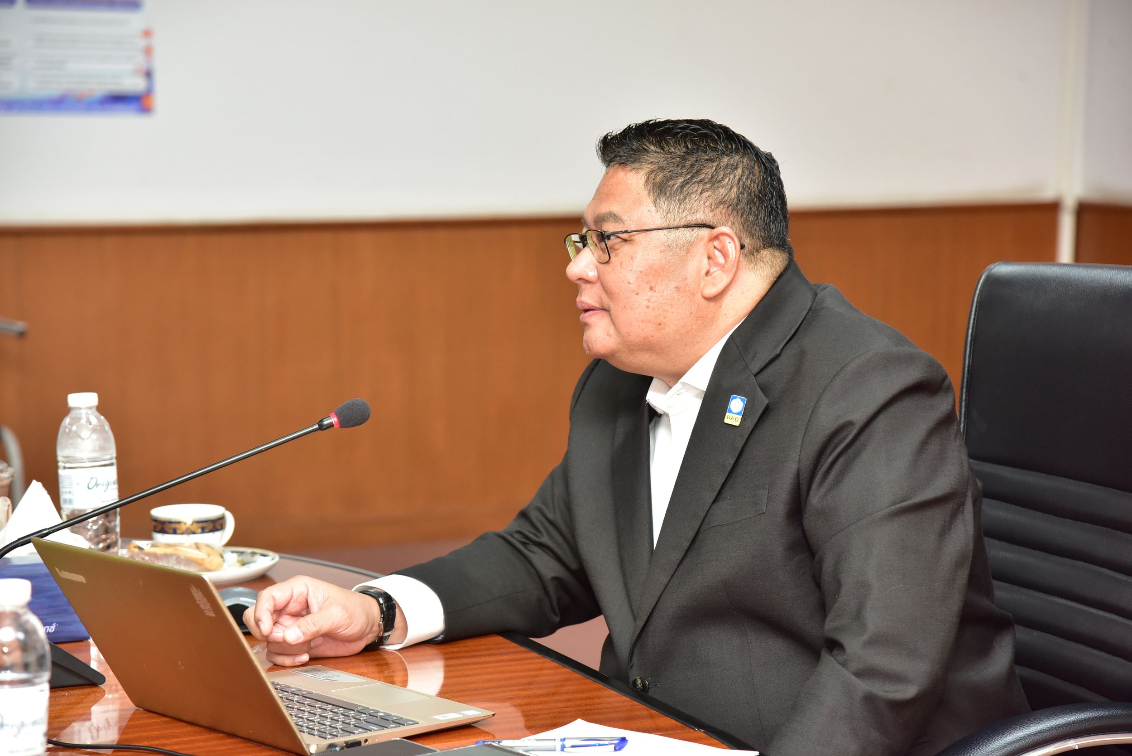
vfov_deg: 13.0
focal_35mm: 105
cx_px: 566
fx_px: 3302
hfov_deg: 19.5
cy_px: 378
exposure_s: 1/100
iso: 2000
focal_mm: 105
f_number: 5.6
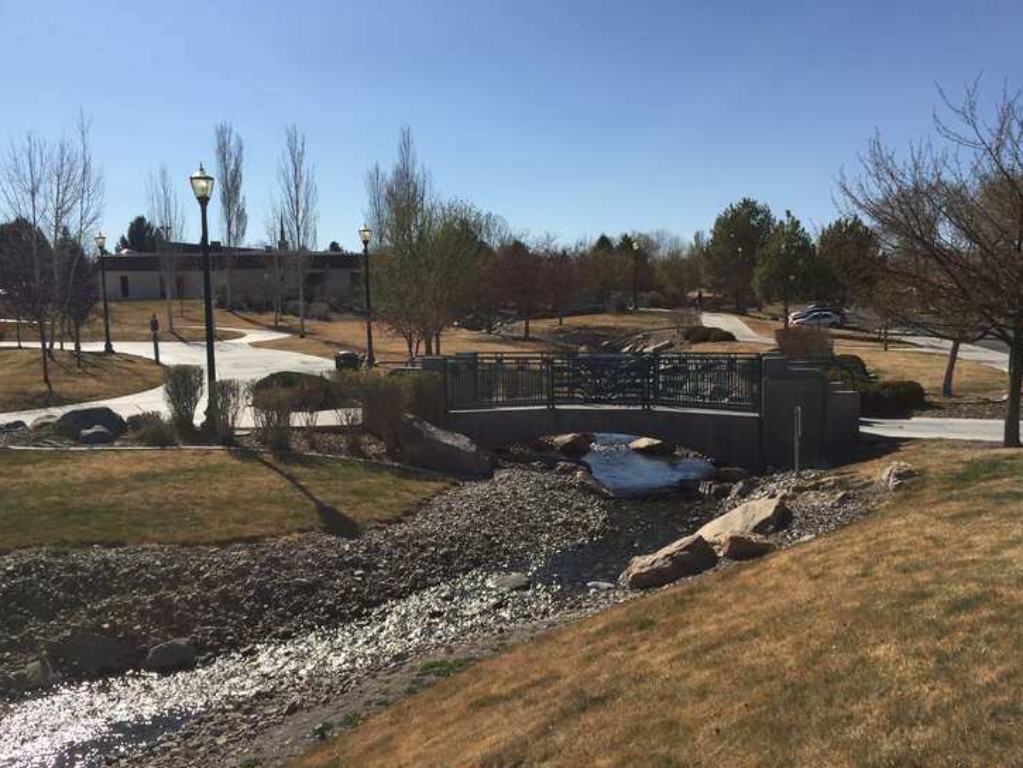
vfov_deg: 44.1
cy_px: 414
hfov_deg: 56.8
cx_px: 535
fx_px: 946
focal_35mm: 32
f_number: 2.2
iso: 32
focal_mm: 4.15
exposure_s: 1/3300
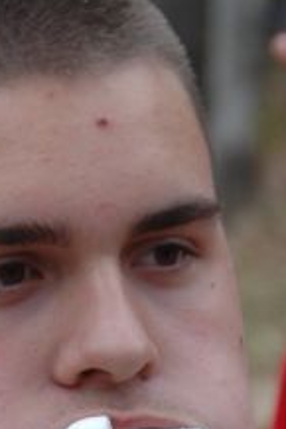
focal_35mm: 529
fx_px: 6318
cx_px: 14
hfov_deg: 2.6
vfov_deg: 3.9
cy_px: 720
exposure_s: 1/125
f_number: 5.3
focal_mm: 75
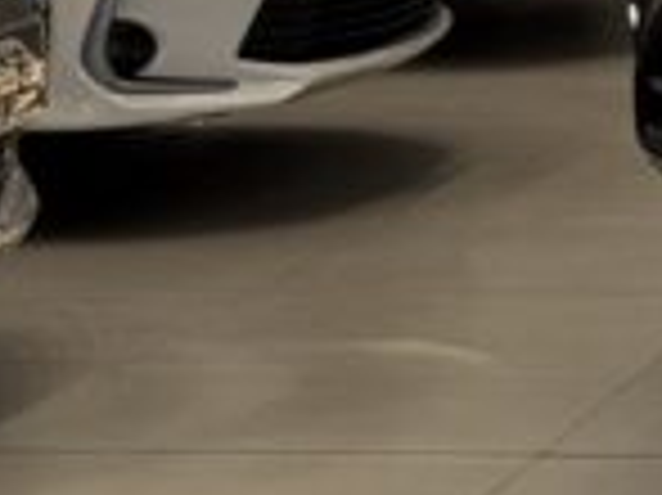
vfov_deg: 4.4
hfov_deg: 5.7
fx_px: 6401
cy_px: -212
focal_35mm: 335
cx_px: 1680
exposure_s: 1/60
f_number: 1.78
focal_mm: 6.76
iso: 80
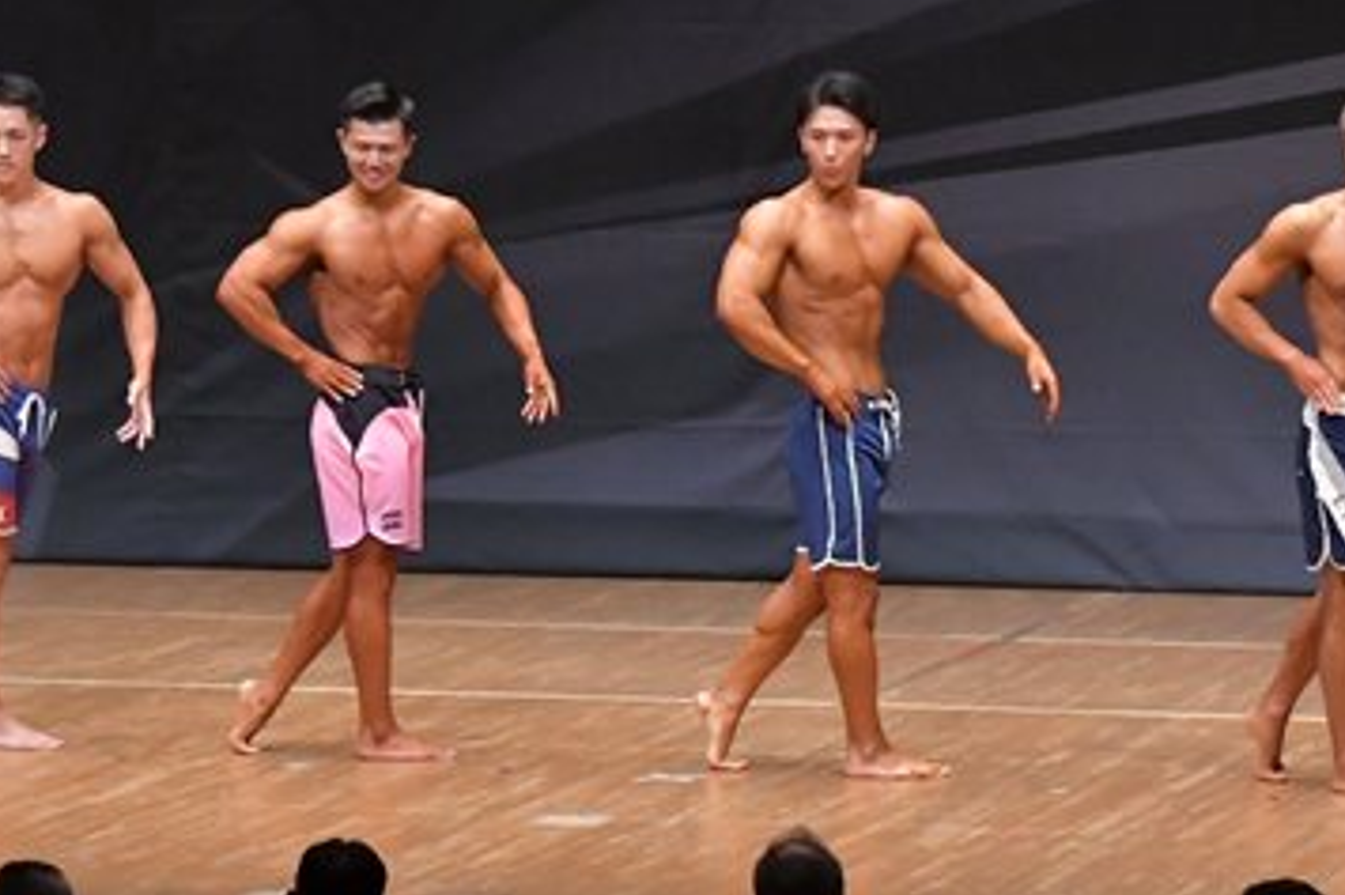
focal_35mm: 235
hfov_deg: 8.8
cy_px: 483
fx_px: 8775
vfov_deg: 5.8
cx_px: 712
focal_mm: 72
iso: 6400
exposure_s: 1/400
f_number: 5.6
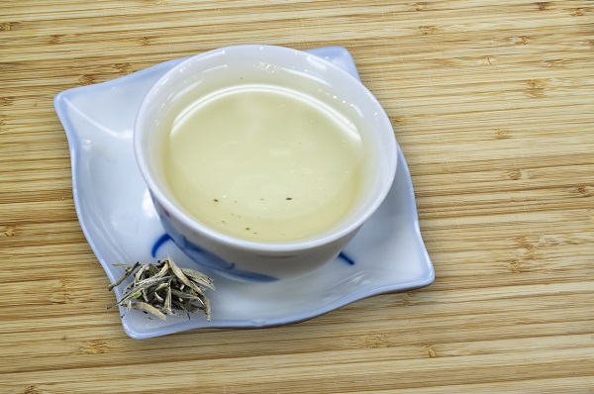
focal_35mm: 105
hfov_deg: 19.5
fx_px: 1730
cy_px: 197
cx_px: 297
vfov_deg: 13.0
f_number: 5
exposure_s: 1/60
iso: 1000
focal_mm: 70
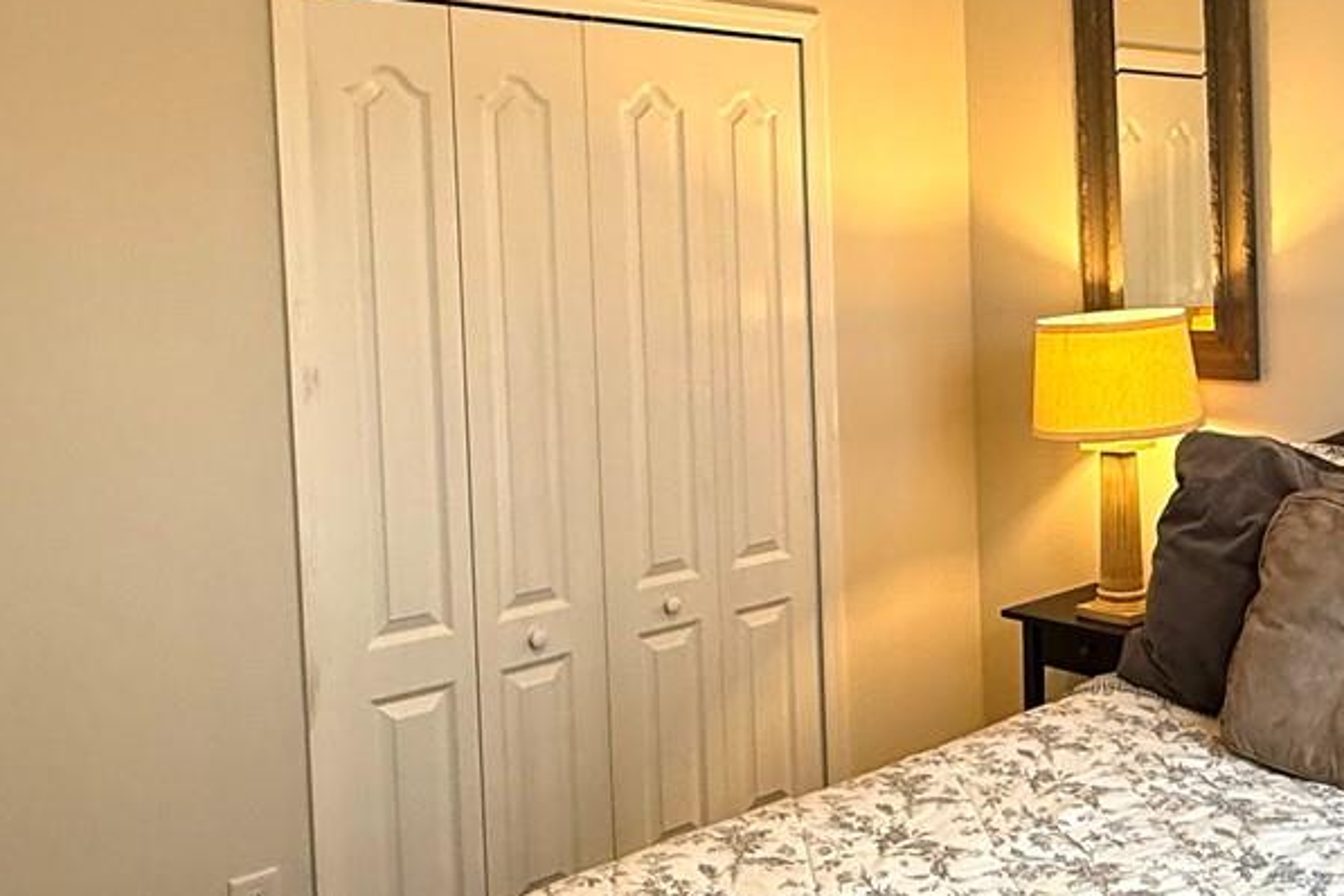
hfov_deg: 48.4
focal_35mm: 39
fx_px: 1456
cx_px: 930
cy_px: 315
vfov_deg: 34.0
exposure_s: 1/60
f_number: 2.2
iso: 200
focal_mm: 2.22
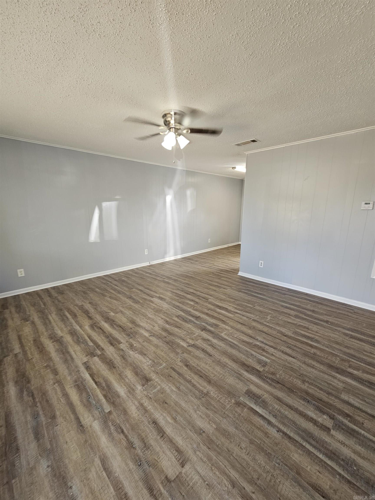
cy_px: 250
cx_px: 188
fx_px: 188
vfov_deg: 106.2
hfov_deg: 89.9
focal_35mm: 13
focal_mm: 2.2
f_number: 2.2
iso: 80
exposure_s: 1/60
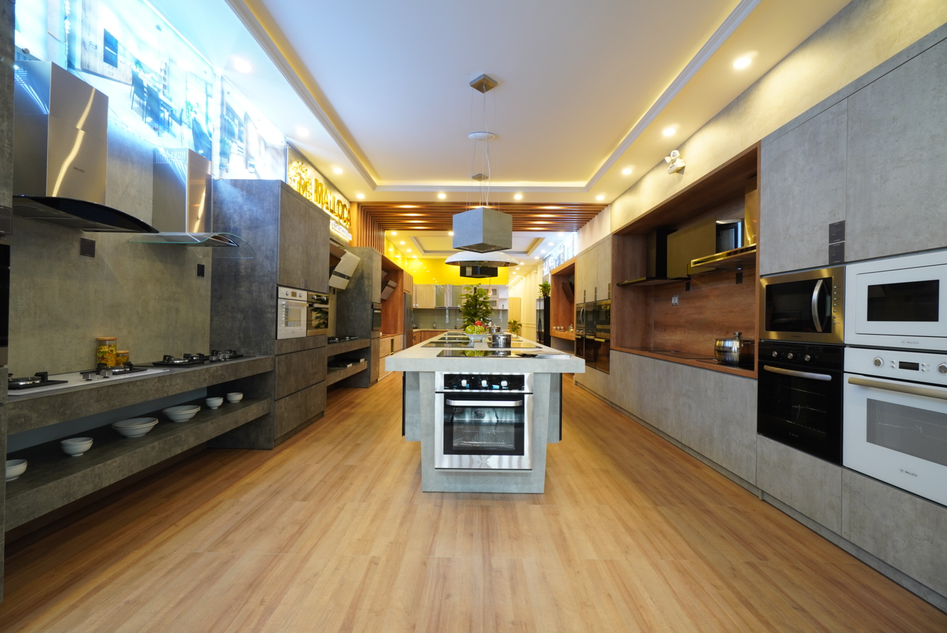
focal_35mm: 15
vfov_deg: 77.4
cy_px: 316
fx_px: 395
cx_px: 474
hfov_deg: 100.4
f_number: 7.1
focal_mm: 10
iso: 320
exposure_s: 1/4
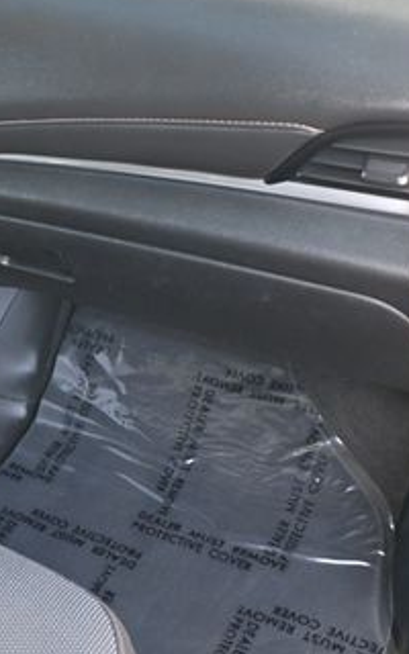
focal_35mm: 60
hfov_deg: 20.4
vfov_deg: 34.1
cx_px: -88
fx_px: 1061
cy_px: 241
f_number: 3.8
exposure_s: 1/125
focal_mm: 19.5
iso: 720
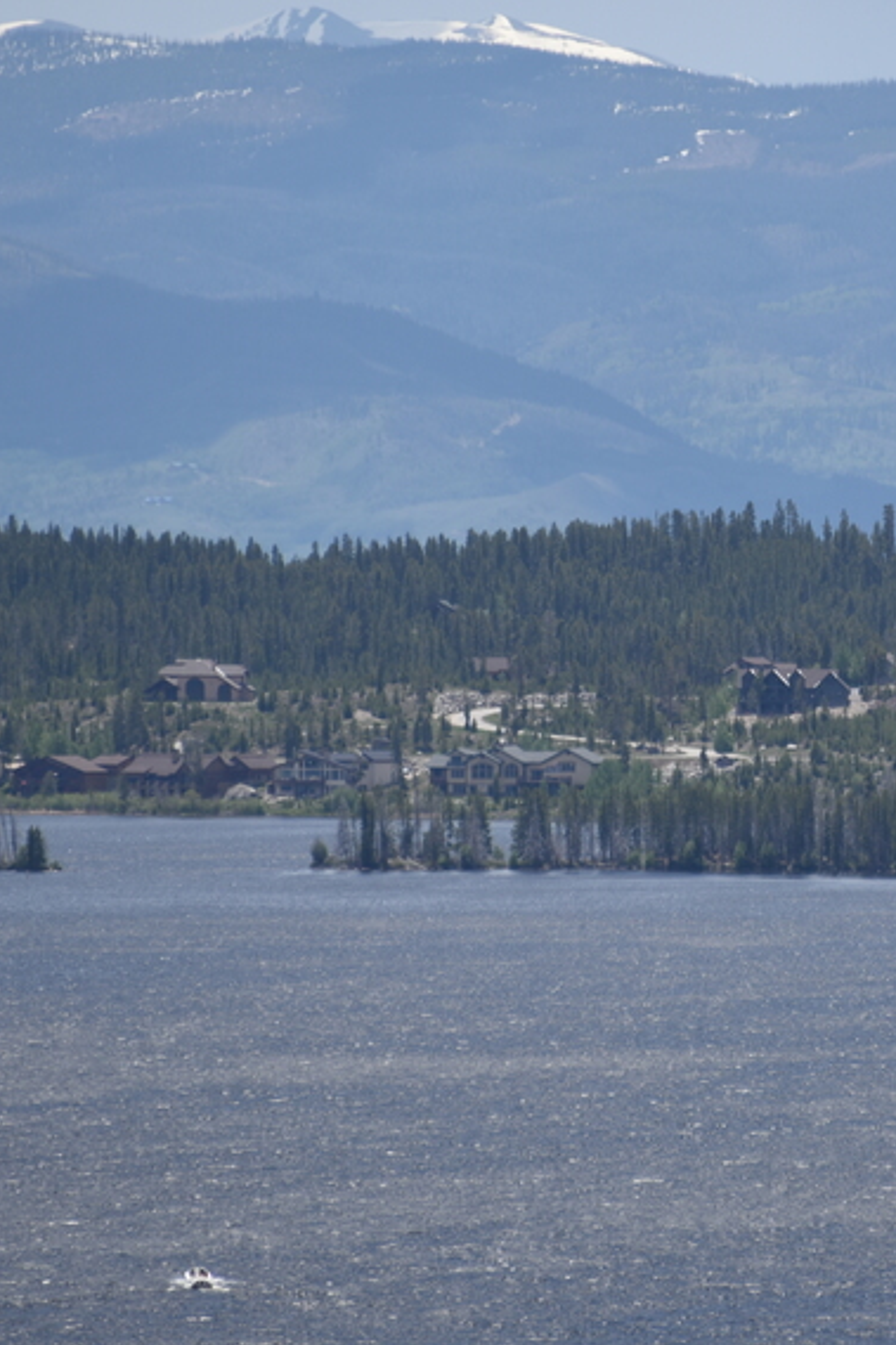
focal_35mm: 675
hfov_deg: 2.0
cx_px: 749
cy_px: 537
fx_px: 25213
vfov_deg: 3.1
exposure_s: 1/640
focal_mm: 300
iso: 100
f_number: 6.3
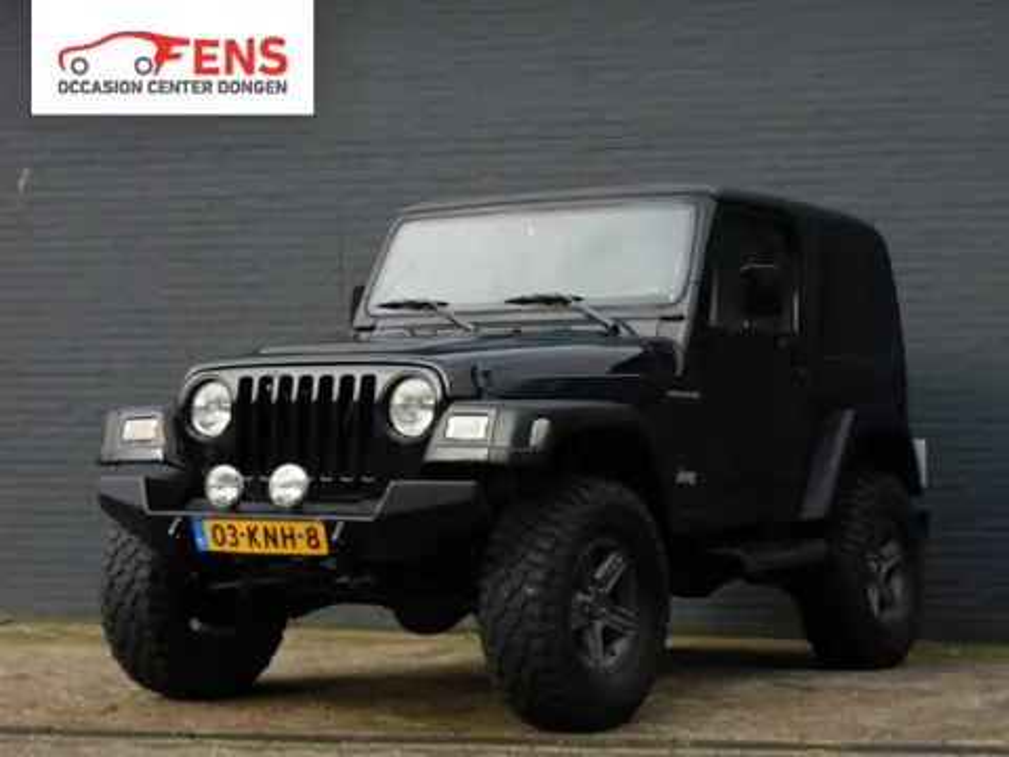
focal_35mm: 80
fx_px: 2332
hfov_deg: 24.4
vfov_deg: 18.4
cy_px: 378
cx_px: 504
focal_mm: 14.3
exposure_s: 1/320
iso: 125
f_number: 4.5
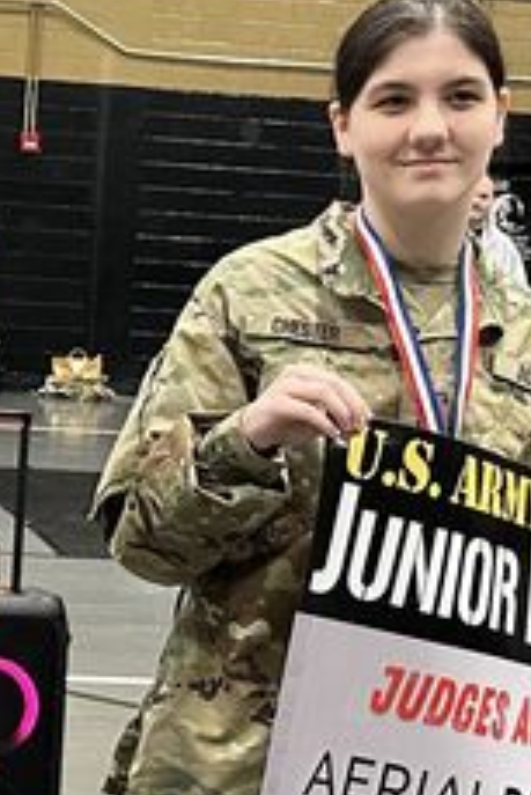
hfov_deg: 12.5
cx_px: 28
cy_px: 479
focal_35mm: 109
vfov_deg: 18.7
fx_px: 2408
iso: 320
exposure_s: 1/60
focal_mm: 6.86
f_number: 1.78
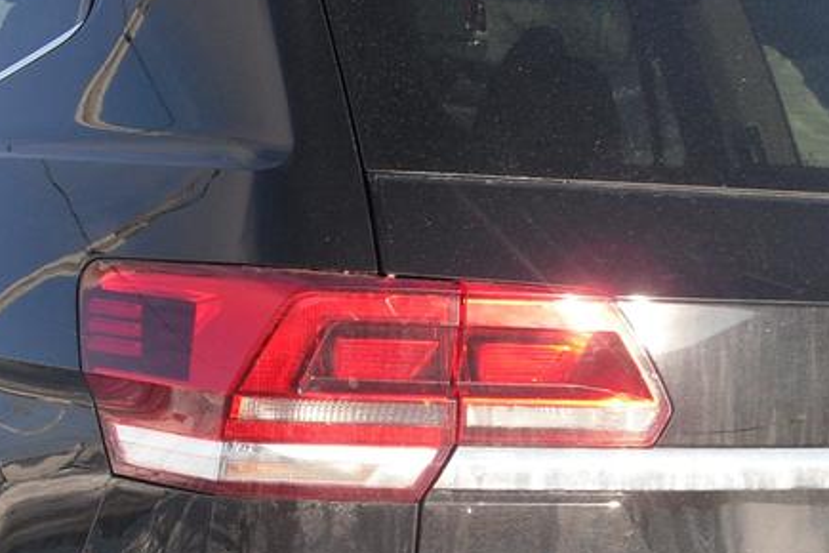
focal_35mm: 107
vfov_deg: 12.8
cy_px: 397
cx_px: 288
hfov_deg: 19.1
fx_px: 2464
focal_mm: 6.3
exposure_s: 1/291
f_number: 3.5
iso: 80
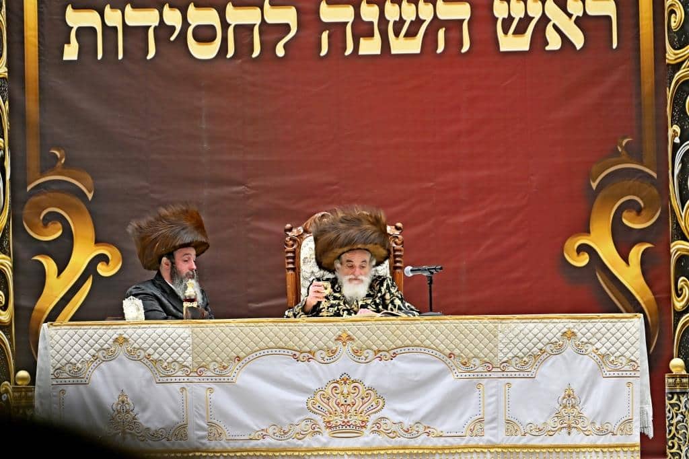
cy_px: 230
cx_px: 344
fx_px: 5739
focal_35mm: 300
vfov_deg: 4.6
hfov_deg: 6.9
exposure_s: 1/200
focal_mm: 200
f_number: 2.8
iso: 200
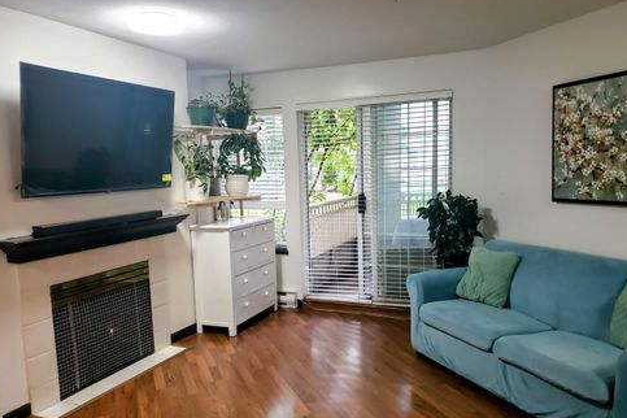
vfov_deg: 46.4
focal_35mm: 28
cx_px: 313
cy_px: 227
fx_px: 488
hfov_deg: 65.5
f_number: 1.5
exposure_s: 1/60
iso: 200
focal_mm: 4.3
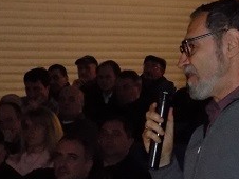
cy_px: 155
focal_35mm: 228
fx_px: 1576
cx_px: 177
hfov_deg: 8.7
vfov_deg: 6.5
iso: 800
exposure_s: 1/30
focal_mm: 15.3
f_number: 4.4
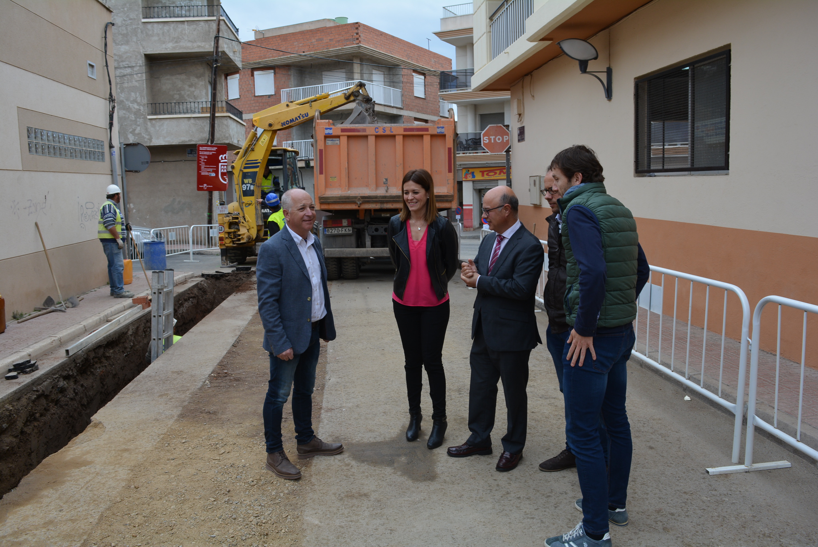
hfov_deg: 67.3
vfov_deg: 48.0
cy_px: 274
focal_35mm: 27
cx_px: 409
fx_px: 614
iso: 200
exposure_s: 1/200
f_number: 7.1
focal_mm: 18
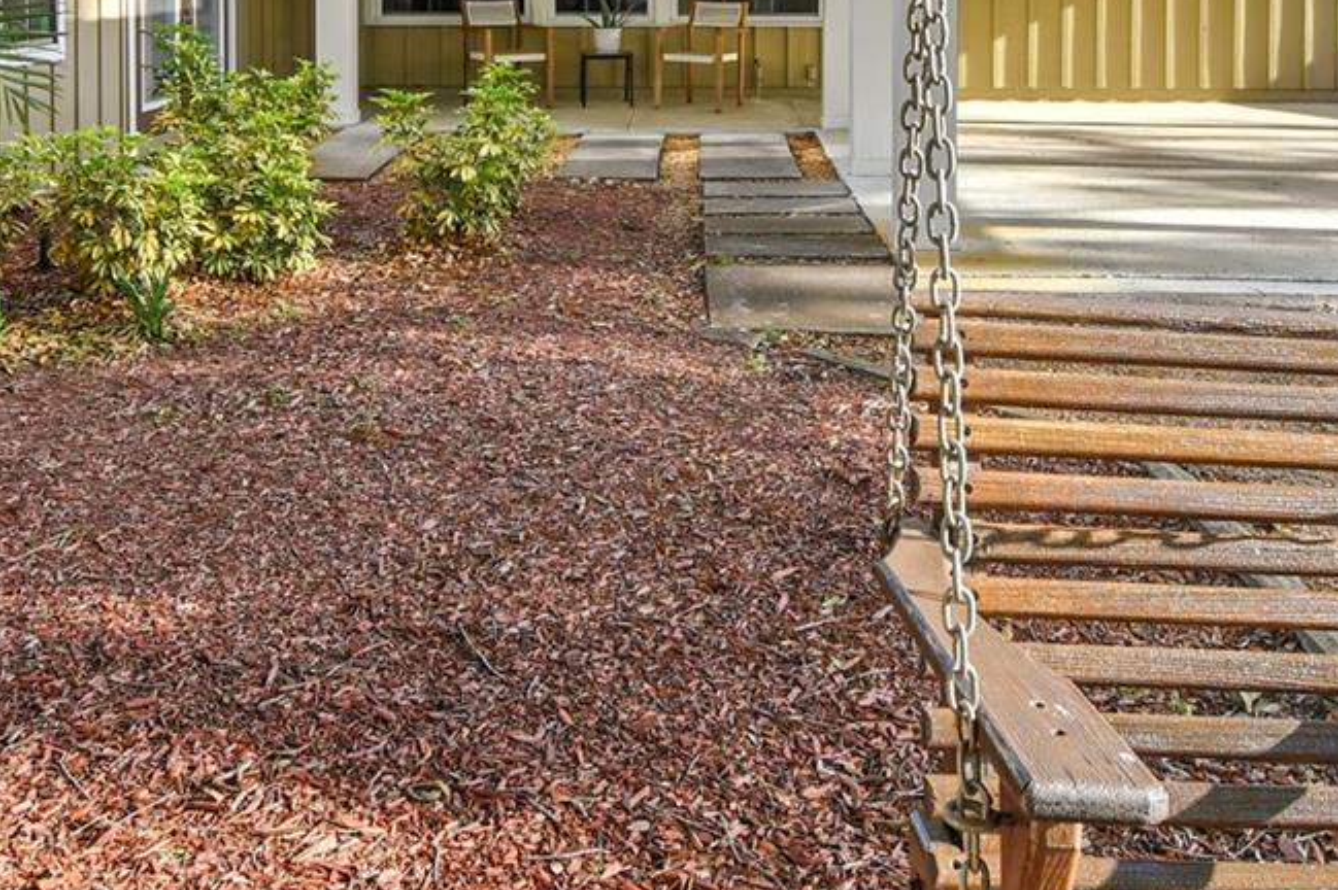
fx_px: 1374
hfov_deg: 51.9
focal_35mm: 37
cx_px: 722
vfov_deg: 32.9
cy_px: -2
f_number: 7.1
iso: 100
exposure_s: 1/100
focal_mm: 10
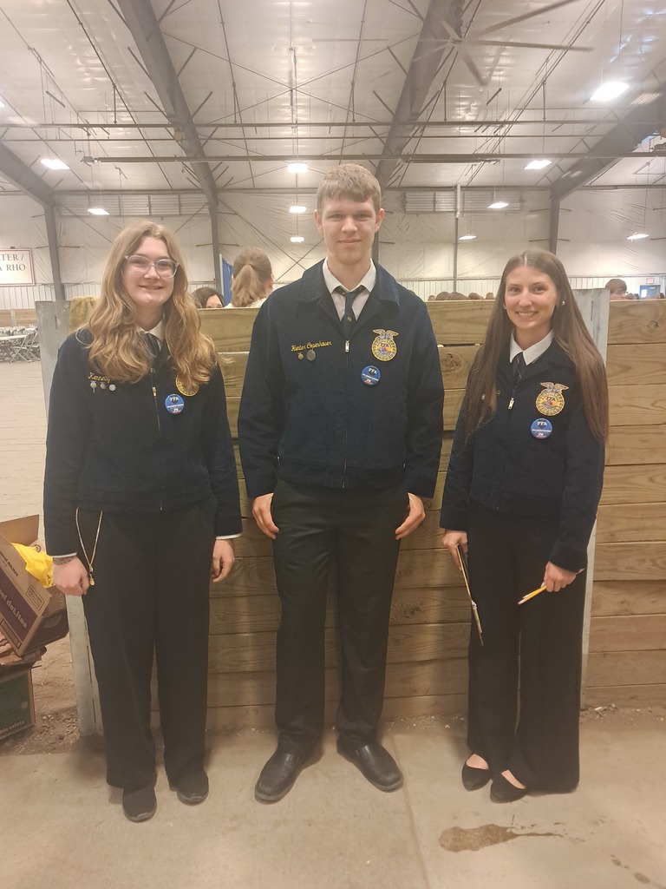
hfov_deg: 51.4
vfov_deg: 65.3
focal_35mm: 27
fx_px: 693
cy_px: 444
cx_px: 333
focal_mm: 4
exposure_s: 1/30
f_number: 1.8
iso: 640
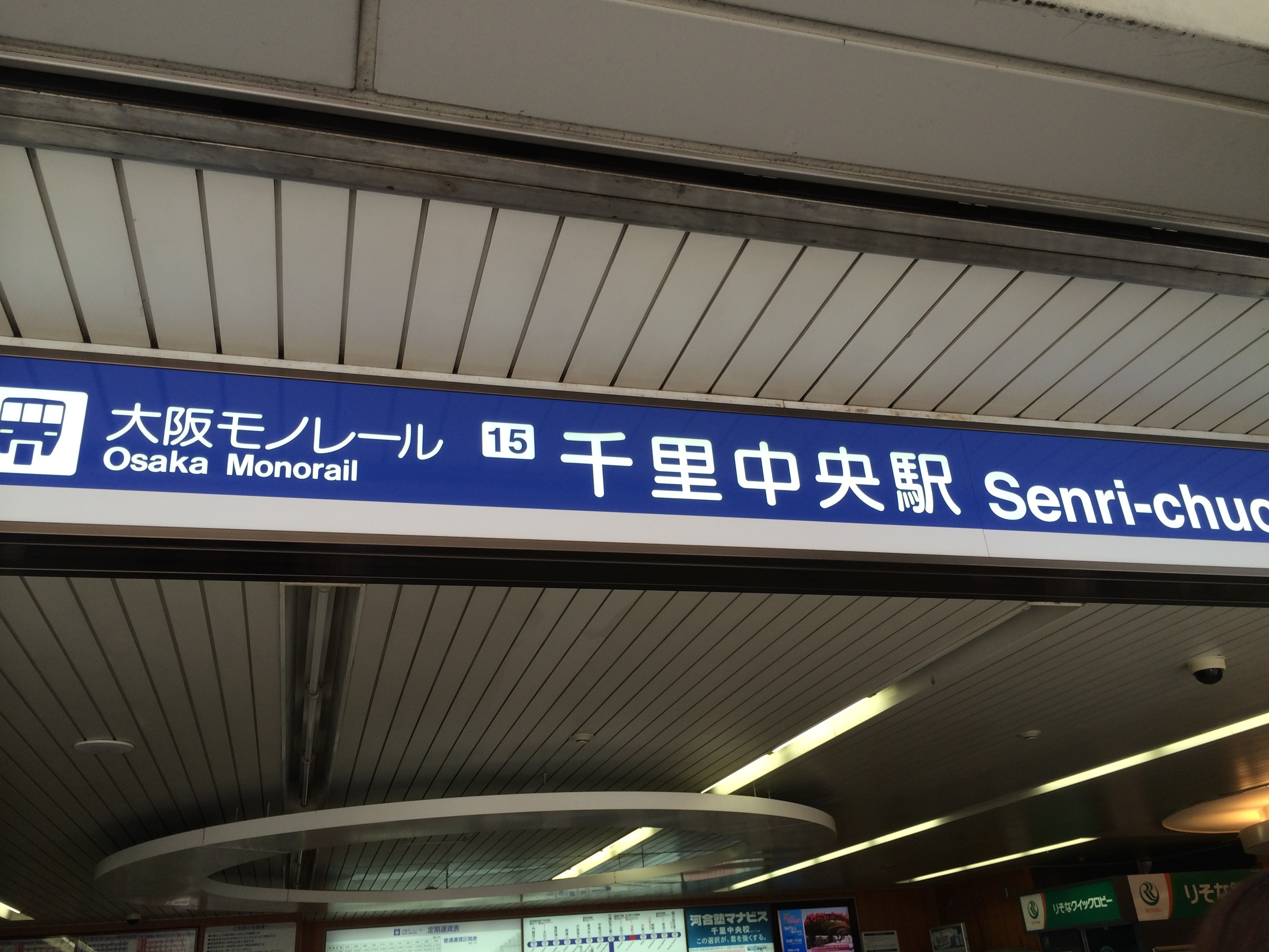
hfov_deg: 60.0
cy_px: 476
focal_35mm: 30
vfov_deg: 46.8
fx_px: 1100
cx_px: 634
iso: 40
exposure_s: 1/120
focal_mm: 4.12
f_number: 2.2
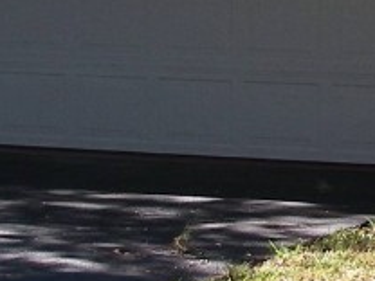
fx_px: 2026
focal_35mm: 187
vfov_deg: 7.9
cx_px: 588
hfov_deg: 10.2
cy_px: -72
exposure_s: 1/200
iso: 64
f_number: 3.3
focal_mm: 6.3
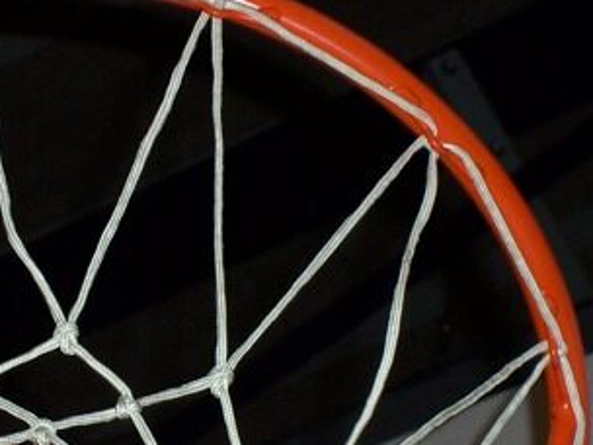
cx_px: 149
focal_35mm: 232
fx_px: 3974
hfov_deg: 8.5
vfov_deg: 6.4
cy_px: 472
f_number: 4.6
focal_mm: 16.8
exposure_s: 1/90
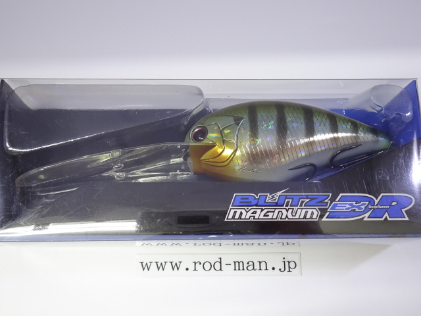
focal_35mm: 37
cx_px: 210
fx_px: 450
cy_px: 158
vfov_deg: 38.7
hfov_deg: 50.1
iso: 800
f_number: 4
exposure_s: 1/40
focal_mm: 6.37
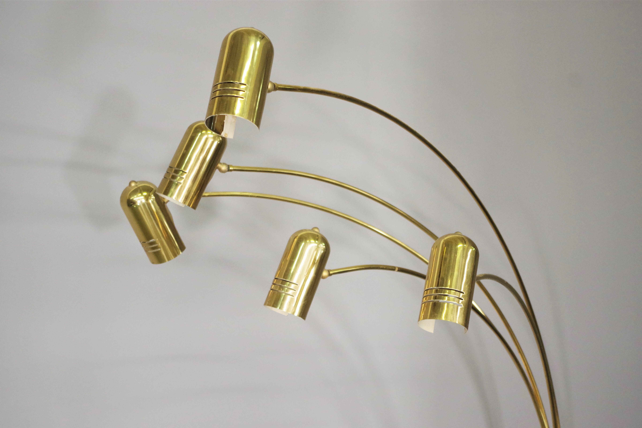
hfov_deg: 38.2
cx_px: 321
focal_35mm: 52
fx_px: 927
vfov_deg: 26.0
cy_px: 214
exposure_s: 1/80
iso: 1600
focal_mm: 35
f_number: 4.5
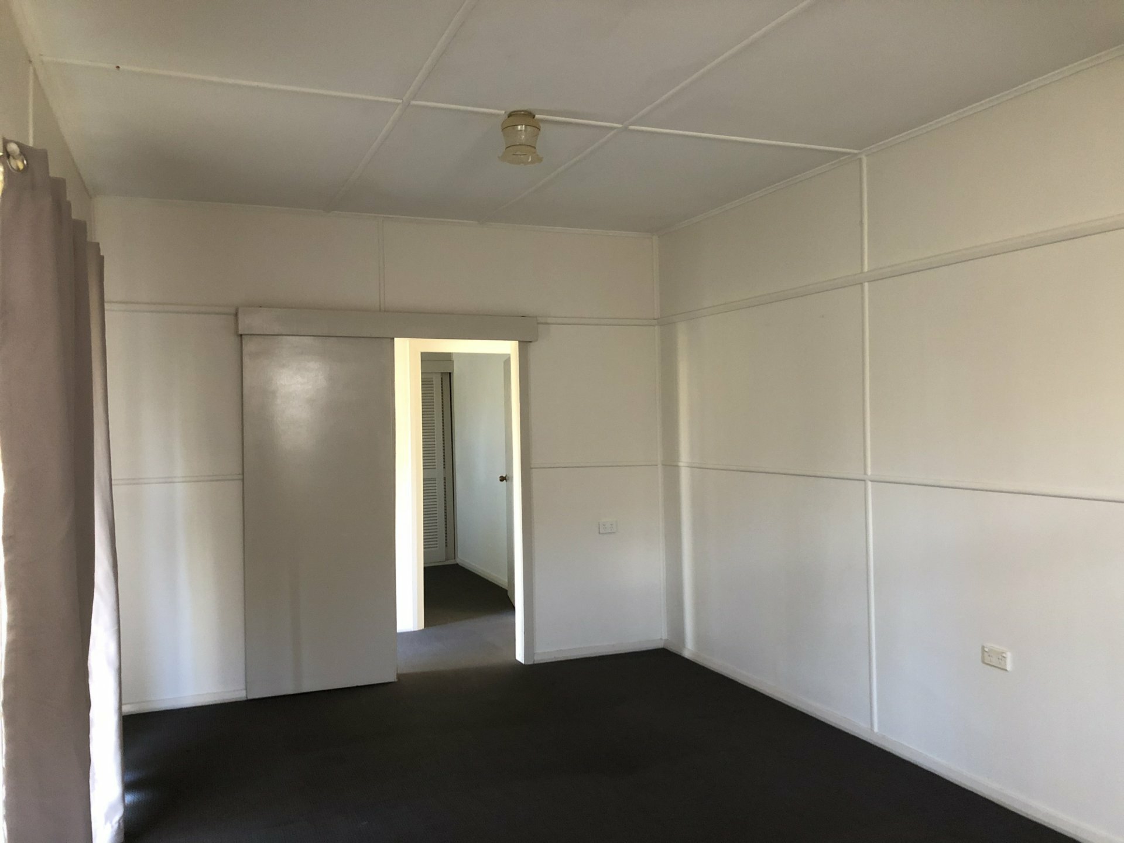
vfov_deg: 49.7
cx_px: 562
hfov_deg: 63.4
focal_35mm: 28
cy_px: 422
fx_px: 909
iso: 80
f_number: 1.8
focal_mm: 3.99
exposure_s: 1/15
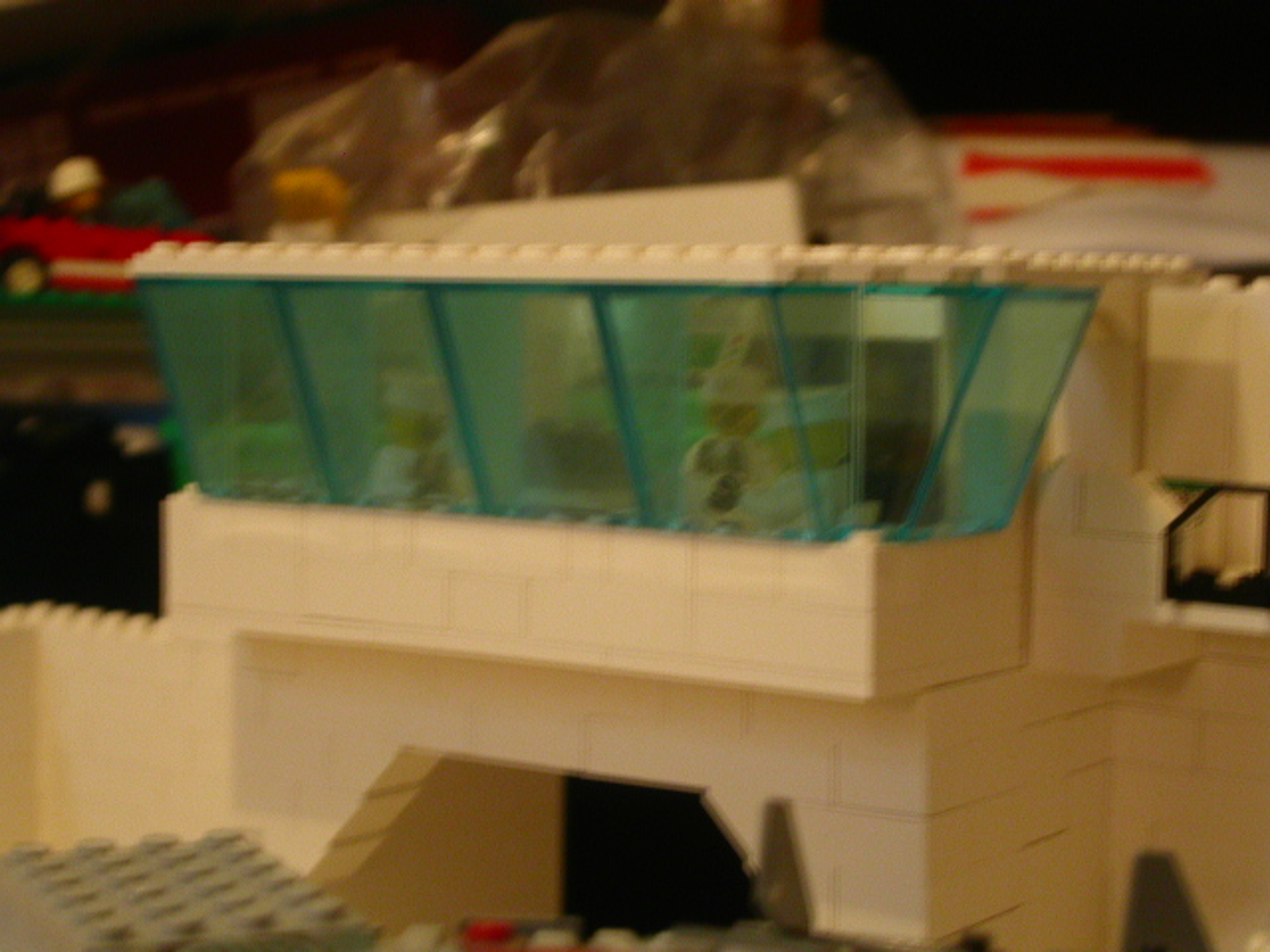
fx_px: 2752
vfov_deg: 19.6
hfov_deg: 26.0
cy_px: 476
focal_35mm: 75
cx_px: 635
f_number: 4
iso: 200
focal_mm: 15.4
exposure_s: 1/8
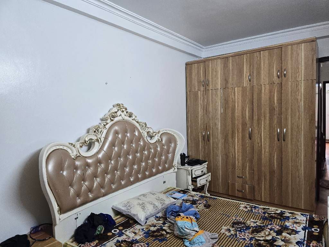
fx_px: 219
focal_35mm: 23
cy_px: 124
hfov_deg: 73.9
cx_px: 164
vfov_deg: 58.9
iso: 200
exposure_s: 1/100
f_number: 1.7
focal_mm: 6.3
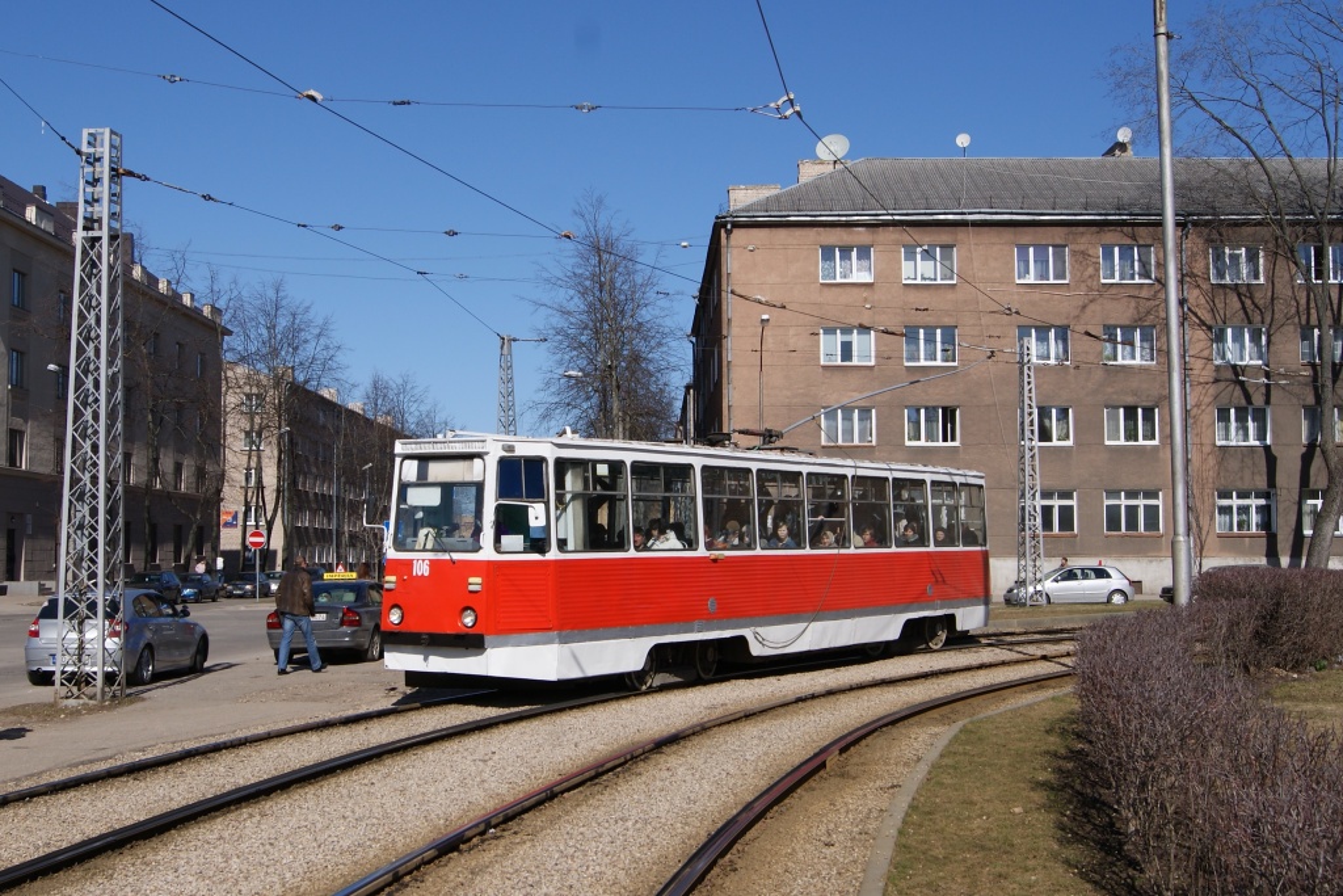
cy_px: 448
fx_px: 1343
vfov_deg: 36.9
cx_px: 672
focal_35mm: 36
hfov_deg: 53.1
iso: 100
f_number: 8
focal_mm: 24
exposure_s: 1/400
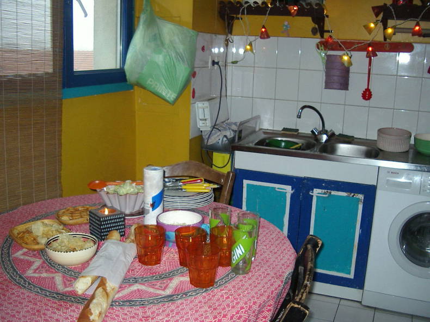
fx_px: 472
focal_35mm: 38
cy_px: 161
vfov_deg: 37.7
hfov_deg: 49.0
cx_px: 215
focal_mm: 5.8
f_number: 2.6
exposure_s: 1/60
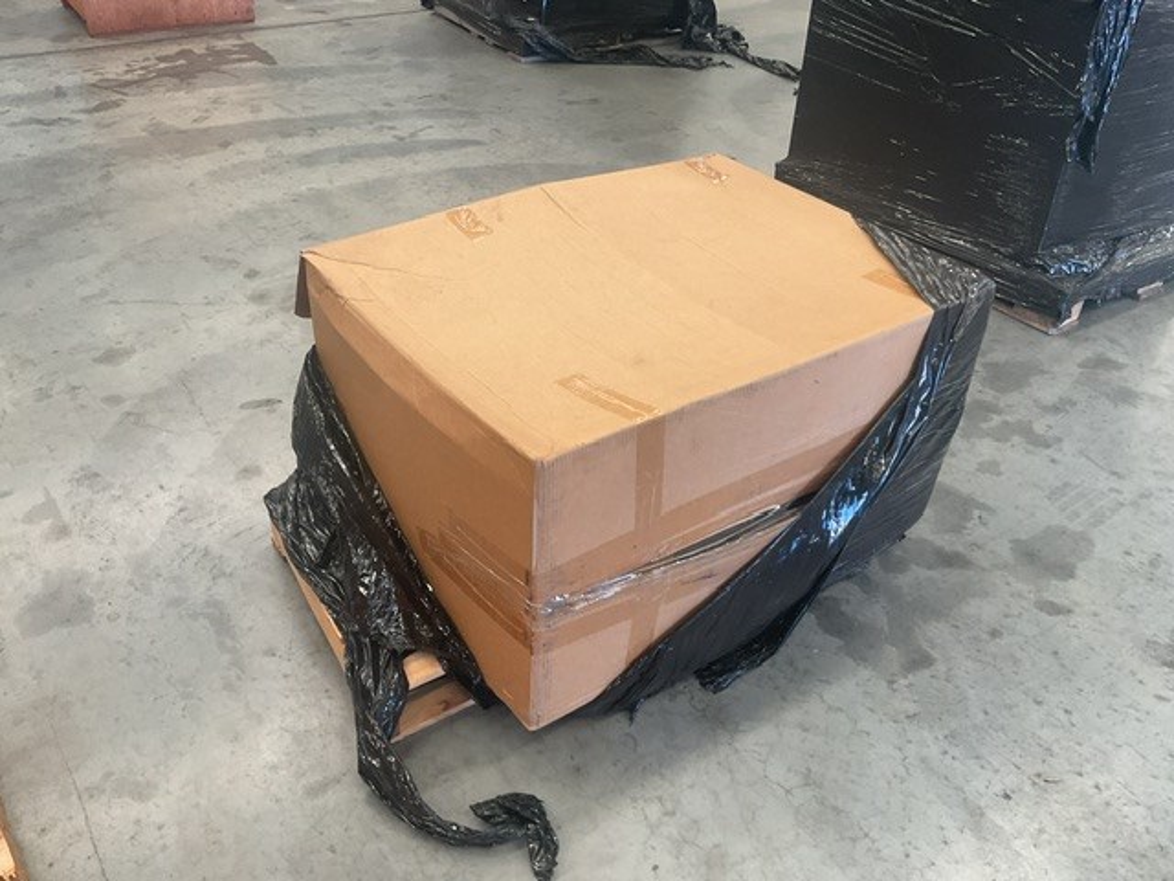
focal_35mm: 29
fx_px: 984
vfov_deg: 48.2
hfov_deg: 61.7
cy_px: 440
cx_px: 587
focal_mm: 3
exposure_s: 1/60
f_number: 1.8
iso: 50
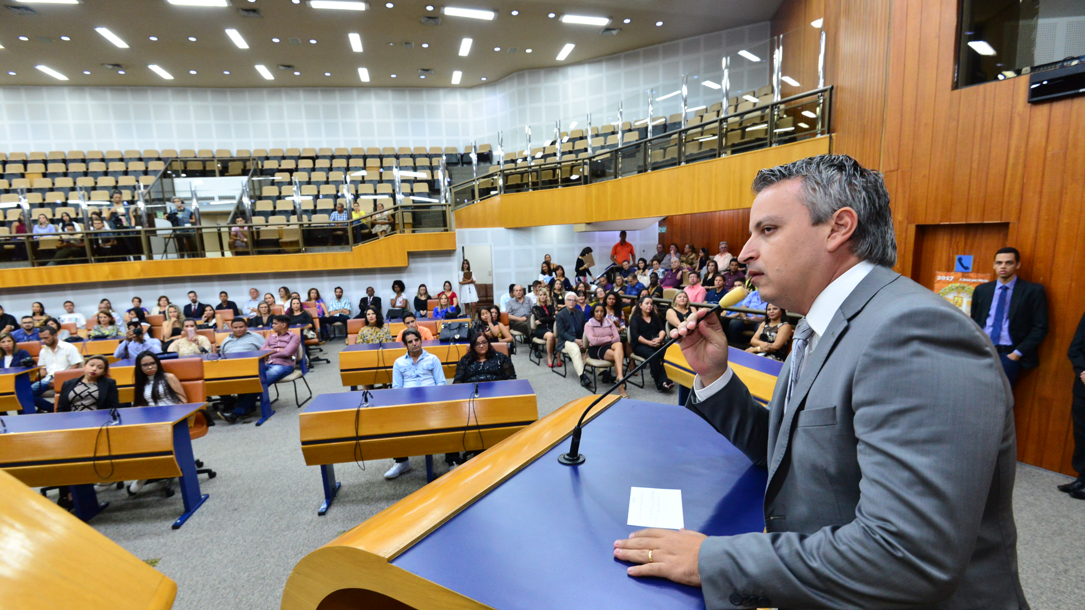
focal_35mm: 17
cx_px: 545
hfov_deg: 95.9
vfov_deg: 63.6
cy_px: 349
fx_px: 489
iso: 2500
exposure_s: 1/60
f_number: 5.6
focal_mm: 16
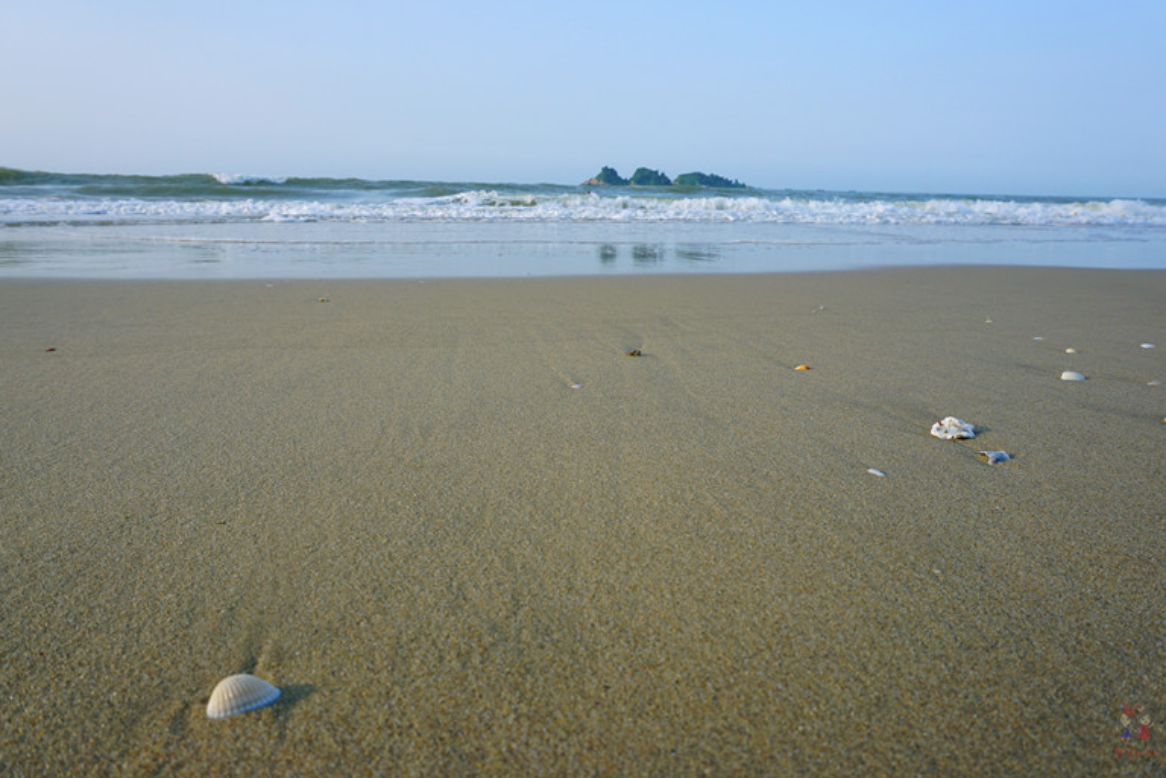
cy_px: 384
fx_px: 810
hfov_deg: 71.5
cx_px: 581
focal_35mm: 25
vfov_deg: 51.3
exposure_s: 1/100
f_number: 9
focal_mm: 16
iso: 100
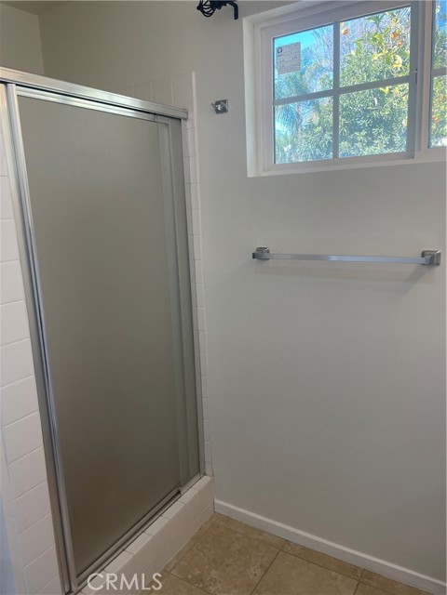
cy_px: 298
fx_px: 448
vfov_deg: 67.3
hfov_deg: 53.1
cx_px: 224
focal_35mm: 26
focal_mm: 4.2
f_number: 1.6
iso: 40
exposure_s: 1/120
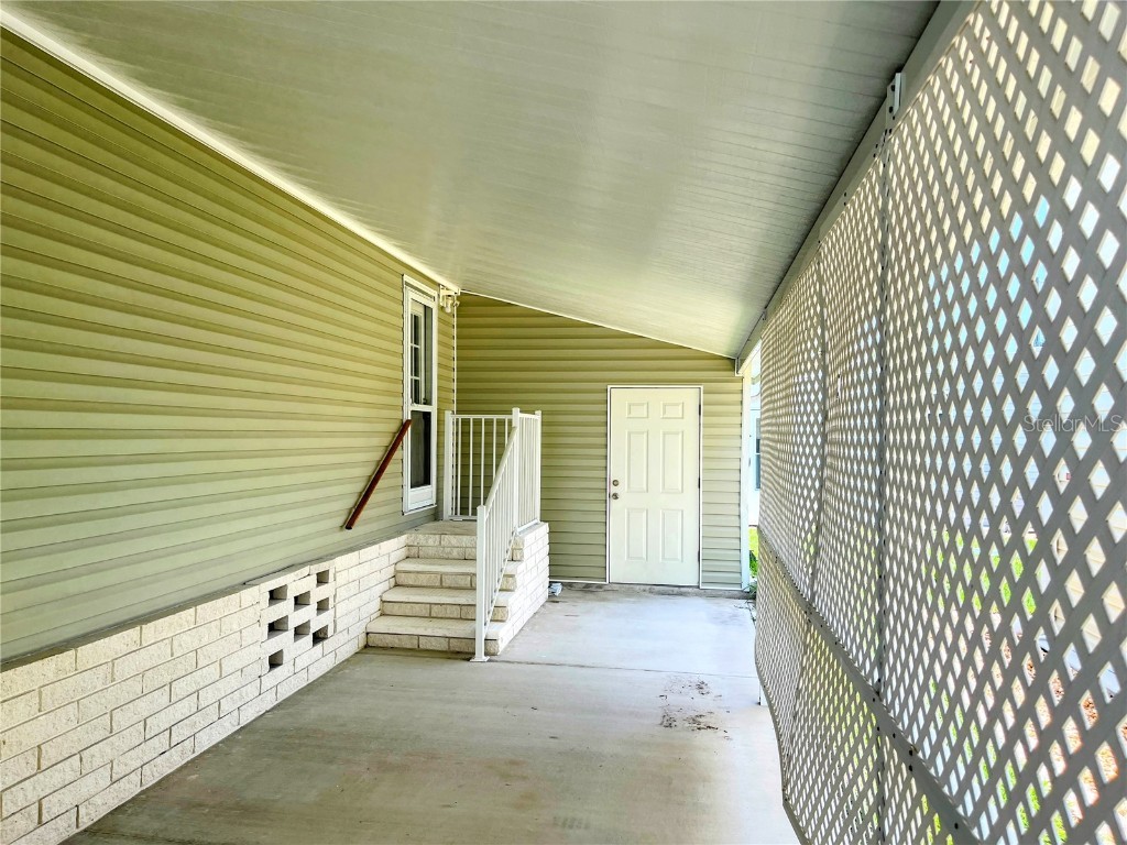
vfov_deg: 54.9
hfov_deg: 69.4
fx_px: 814
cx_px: 564
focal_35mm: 25
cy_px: 422
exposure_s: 1/676
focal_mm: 5.1
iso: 32
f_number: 1.6
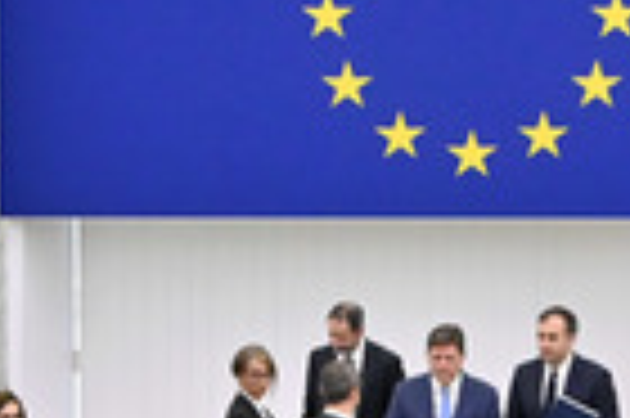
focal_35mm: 339
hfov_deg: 6.1
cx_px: 457
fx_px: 5926
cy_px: 449
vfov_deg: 4.0
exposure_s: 1/1000
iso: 4000
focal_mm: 105
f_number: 2.8
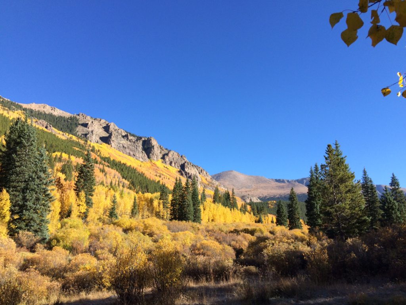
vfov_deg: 48.2
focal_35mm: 29
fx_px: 340
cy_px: 152
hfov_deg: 61.7
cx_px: 203
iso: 32
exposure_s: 1/977
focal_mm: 4.15
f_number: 2.2
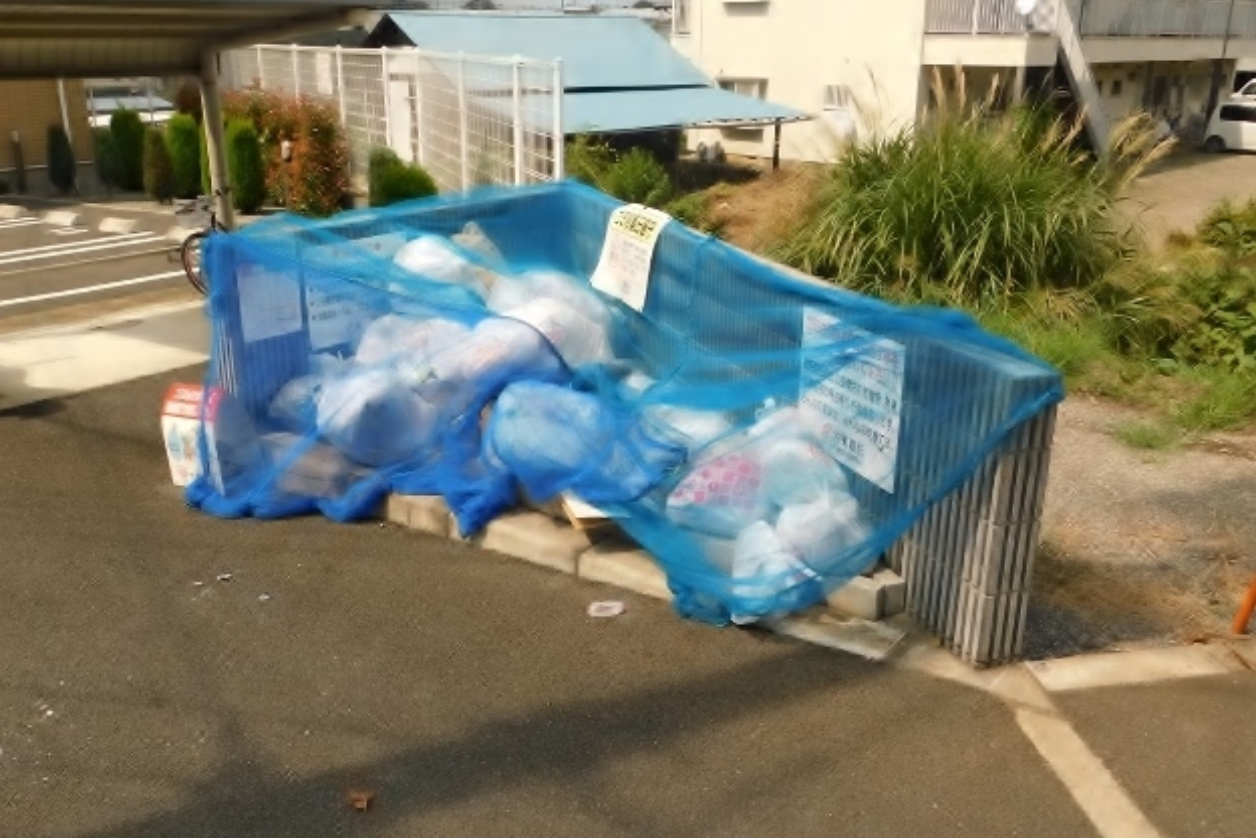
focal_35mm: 32
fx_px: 1116
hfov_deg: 58.7
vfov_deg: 41.1
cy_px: 437
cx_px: 616
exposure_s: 1/1250
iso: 125
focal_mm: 5.3
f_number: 3.2
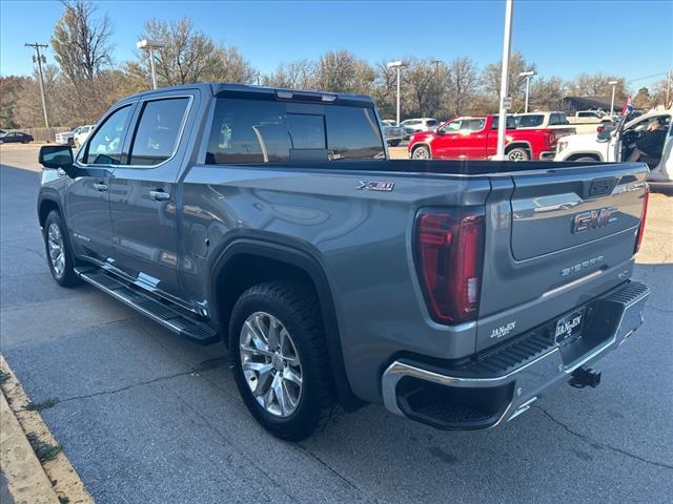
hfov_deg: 67.3
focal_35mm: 26
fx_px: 505
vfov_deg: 53.1
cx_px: 336
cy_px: 252
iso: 50
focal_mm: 5.7
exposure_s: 1/628
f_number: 1.5
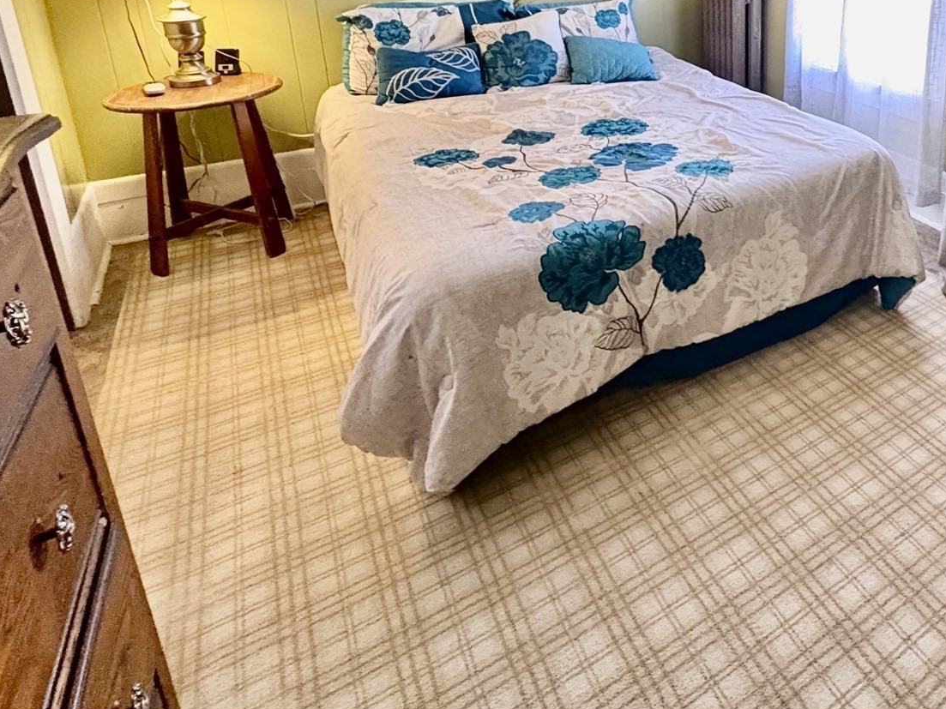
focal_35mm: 26
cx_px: 821
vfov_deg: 48.3
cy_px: 90
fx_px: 710
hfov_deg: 59.1
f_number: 2.2
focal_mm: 2.22
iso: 1000
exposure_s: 1/30
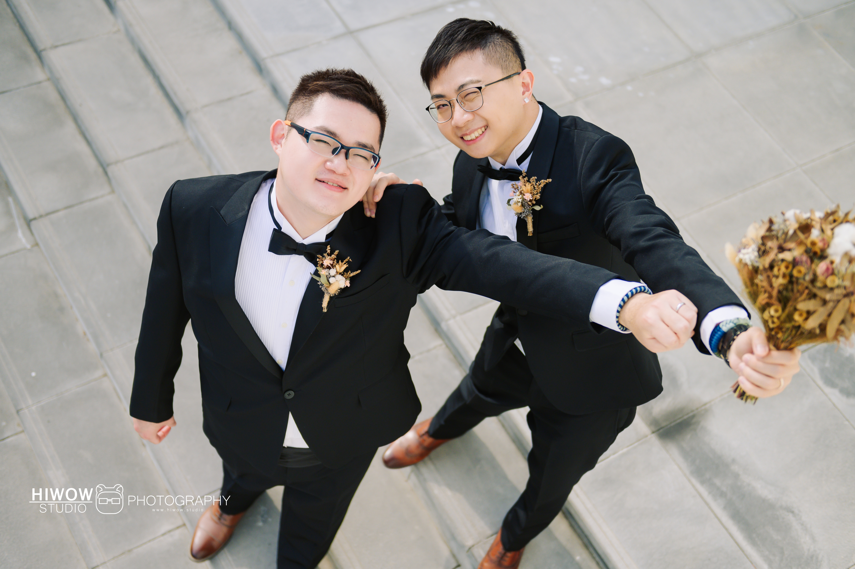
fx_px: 1139
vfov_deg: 28.0
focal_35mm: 48
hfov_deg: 41.1
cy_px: 284
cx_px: 428
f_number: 3.2
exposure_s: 1/5000
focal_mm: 48
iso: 400
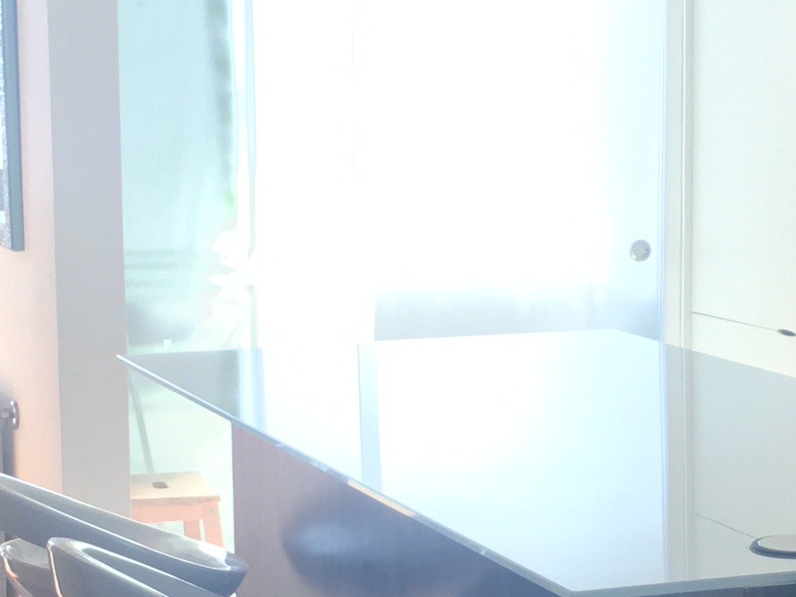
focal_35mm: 113
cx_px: 511
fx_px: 2598
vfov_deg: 13.1
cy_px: 449
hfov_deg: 17.4
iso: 40
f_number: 2.2
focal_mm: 4.15
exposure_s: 1/100
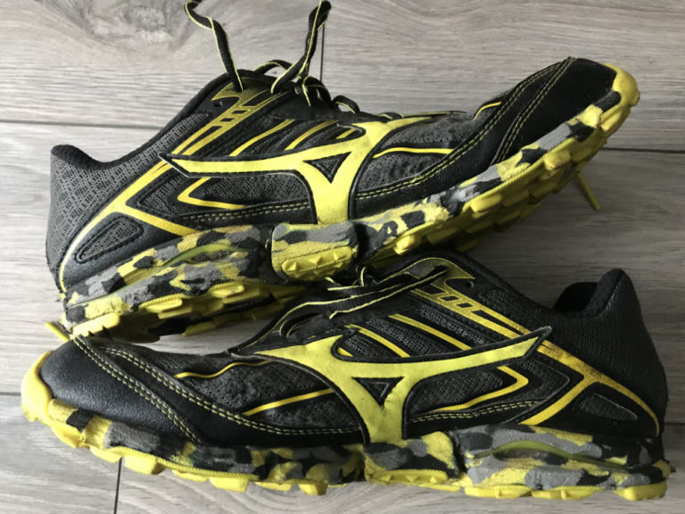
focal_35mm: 28
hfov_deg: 63.4
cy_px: 257
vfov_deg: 49.7
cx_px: 342
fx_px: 554
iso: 100
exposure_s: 1/13
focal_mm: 4
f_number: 1.8
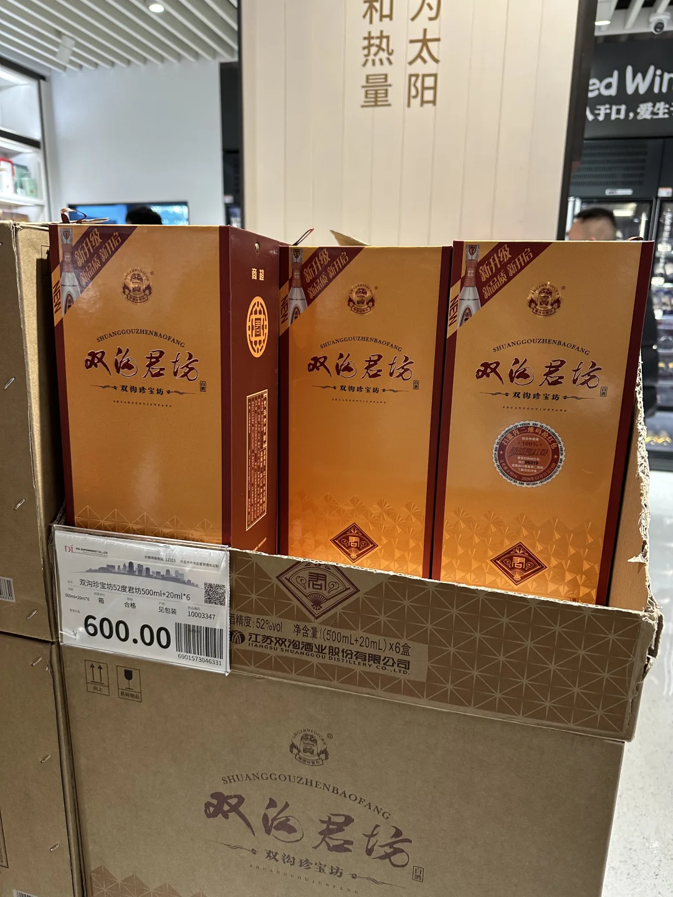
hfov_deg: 56.8
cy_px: 448
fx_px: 622
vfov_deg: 71.6
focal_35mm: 24
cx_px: 336
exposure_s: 1/100
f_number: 1.78
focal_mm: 6.86
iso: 200
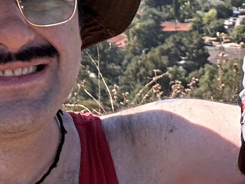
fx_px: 1005
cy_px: -47
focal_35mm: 142
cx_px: 304
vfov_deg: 10.3
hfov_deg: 13.5
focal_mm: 2.69
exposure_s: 1/794
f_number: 1.9
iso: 25
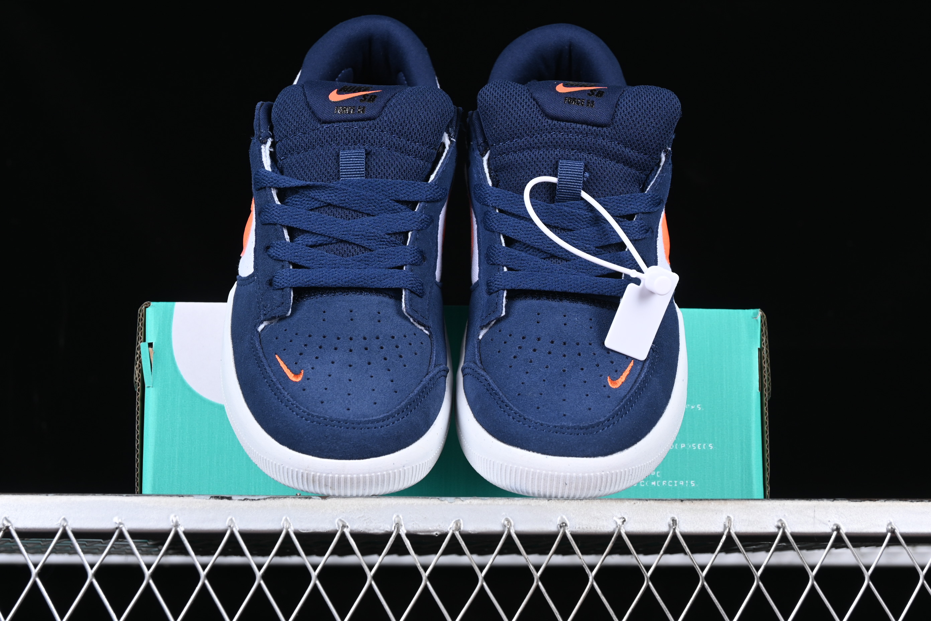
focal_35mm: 75
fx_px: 1939
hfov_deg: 27.0
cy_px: 310
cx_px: 466
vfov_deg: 18.2
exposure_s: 1/60
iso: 160
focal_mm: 50
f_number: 7.1
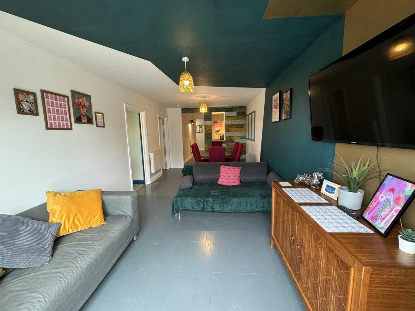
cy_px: 156
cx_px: 208
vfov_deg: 85.7
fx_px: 168
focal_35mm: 14
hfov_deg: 102.1
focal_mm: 2.22
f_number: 2.2
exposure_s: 1/50
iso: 250
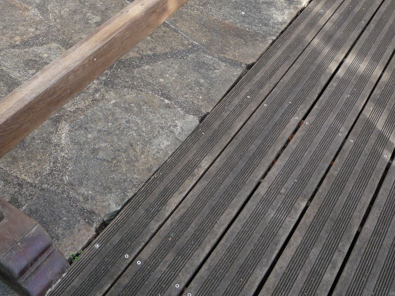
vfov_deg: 31.2
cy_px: 90
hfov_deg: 41.0
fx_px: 525
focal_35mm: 46
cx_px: 150
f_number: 3.3
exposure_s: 1/100
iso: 100
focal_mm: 5.2
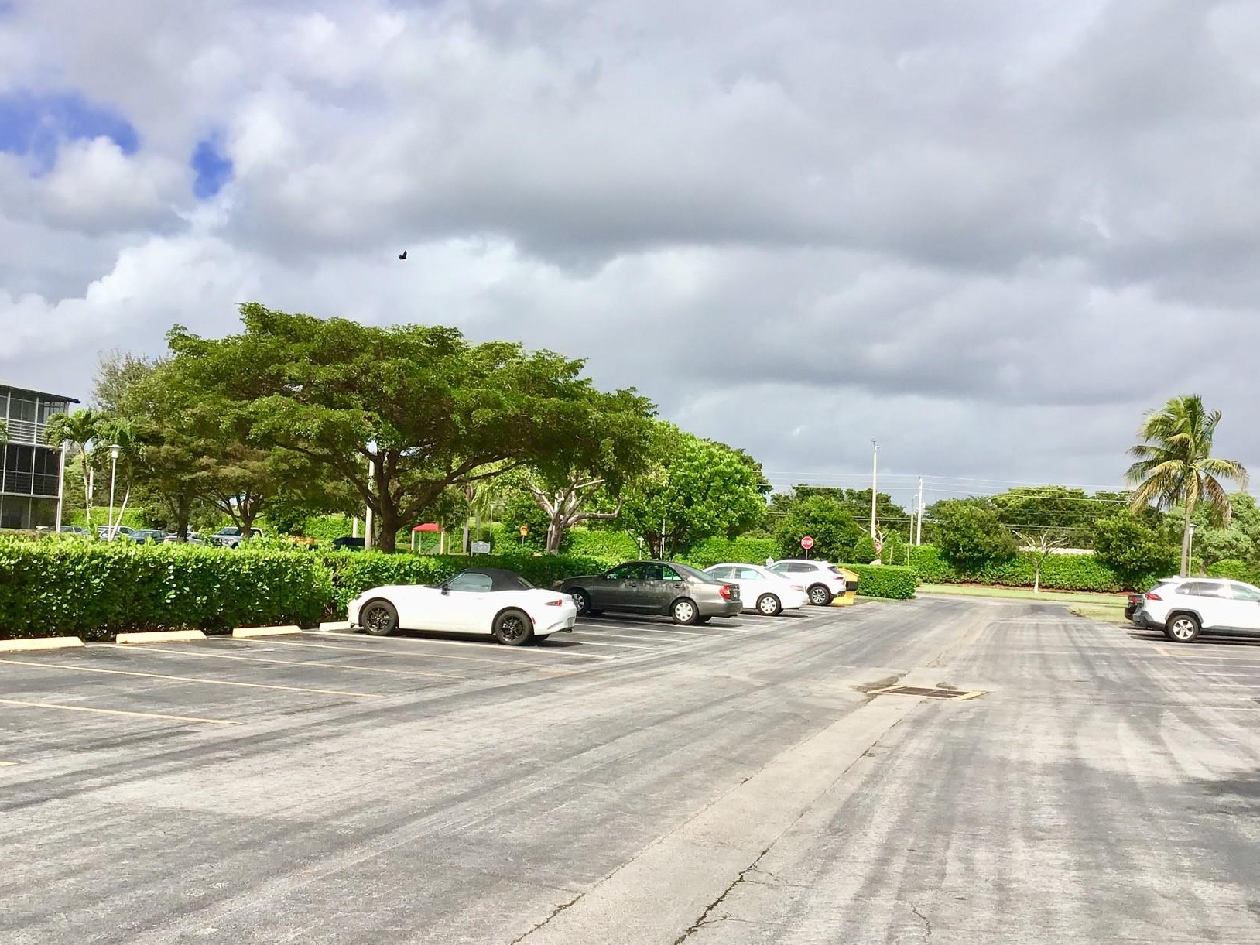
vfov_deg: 36.8
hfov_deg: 47.8
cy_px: 528
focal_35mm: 39
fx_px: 1420
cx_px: 672
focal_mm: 3.3
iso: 25
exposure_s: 1/1988
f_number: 2.4
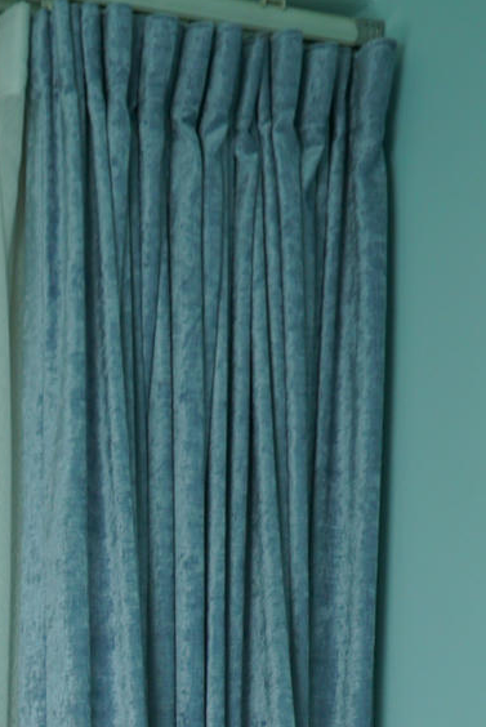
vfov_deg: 16.4
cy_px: 1208
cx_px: -361
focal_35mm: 109
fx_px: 2203
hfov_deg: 11.7
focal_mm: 29
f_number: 4
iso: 320
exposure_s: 1/60
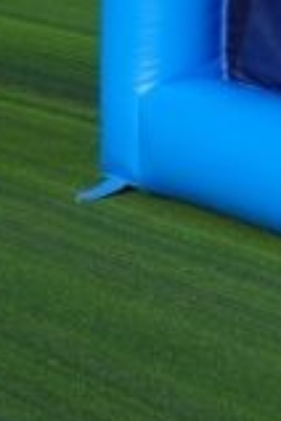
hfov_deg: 8.0
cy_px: -248
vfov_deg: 12.5
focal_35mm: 155
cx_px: 726
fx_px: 1815
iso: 100
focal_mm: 16
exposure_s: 1/200
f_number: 10
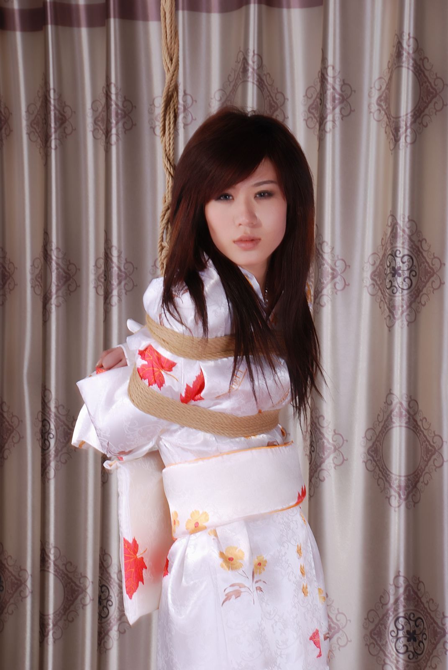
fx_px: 1731
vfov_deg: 21.9
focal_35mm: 93
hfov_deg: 14.7
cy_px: 335
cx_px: 224
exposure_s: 1/8
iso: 100
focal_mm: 62
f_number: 8
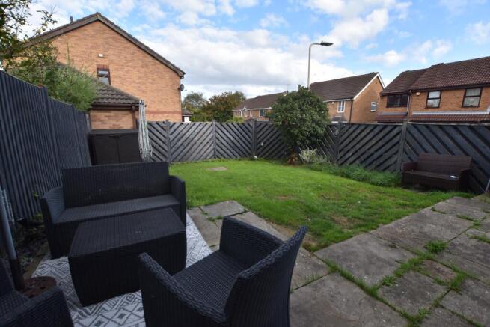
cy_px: 164
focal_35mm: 15
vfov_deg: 77.4
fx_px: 204
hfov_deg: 100.4
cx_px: 245
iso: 100
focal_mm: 10
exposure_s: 1/160
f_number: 6.3
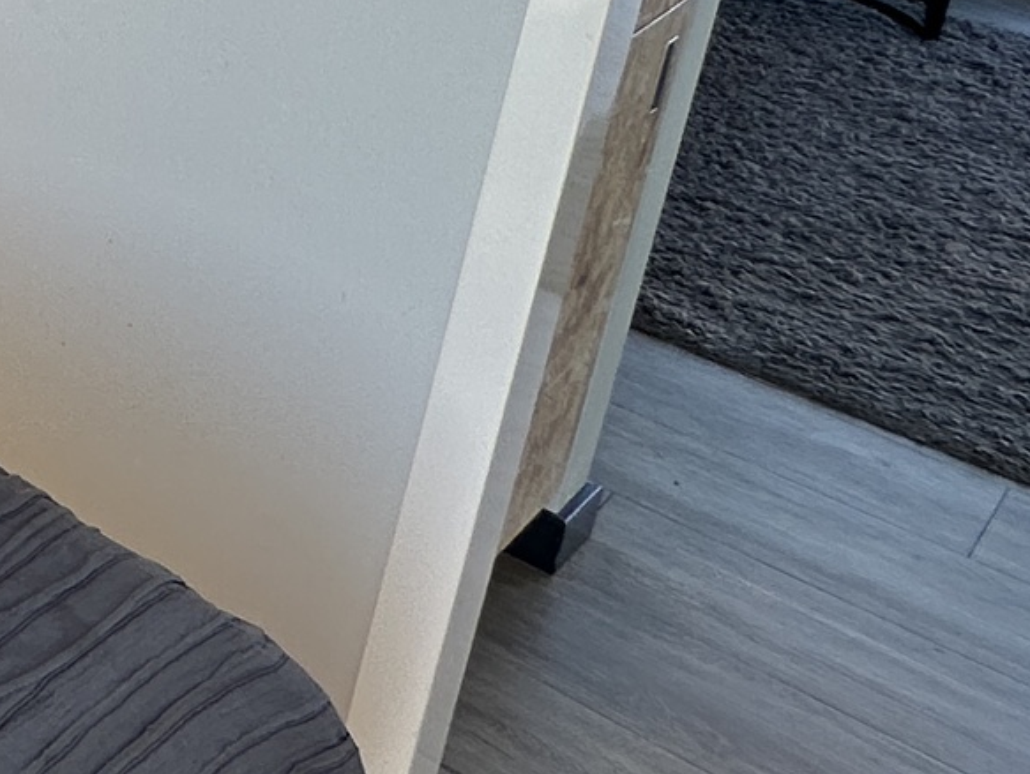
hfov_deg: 18.0
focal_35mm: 60
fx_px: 1786
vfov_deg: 20.5
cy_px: -423
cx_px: -1136
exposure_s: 1/133
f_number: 2.2
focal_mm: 2.22
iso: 40
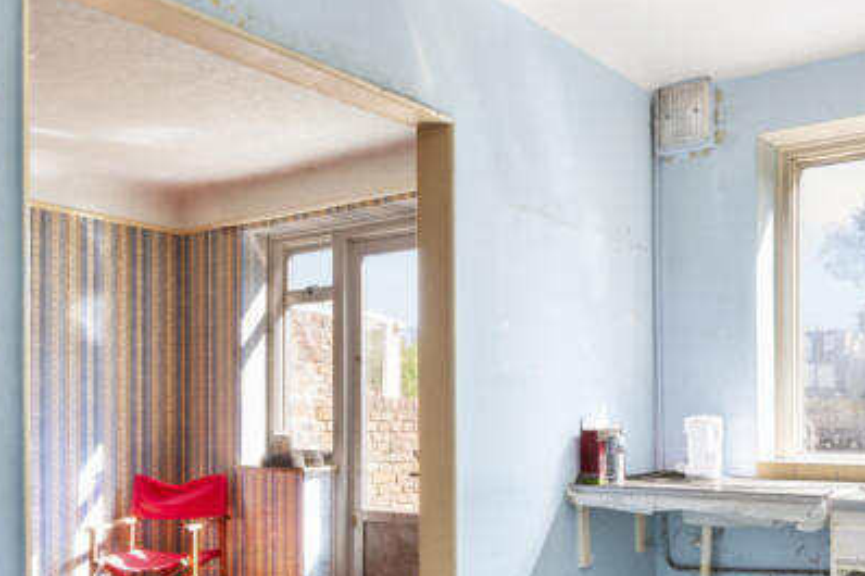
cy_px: 440
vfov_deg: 35.9
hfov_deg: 51.6
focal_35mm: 36
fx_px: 865
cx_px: 613
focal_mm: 14
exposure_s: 1/4
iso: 200
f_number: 16
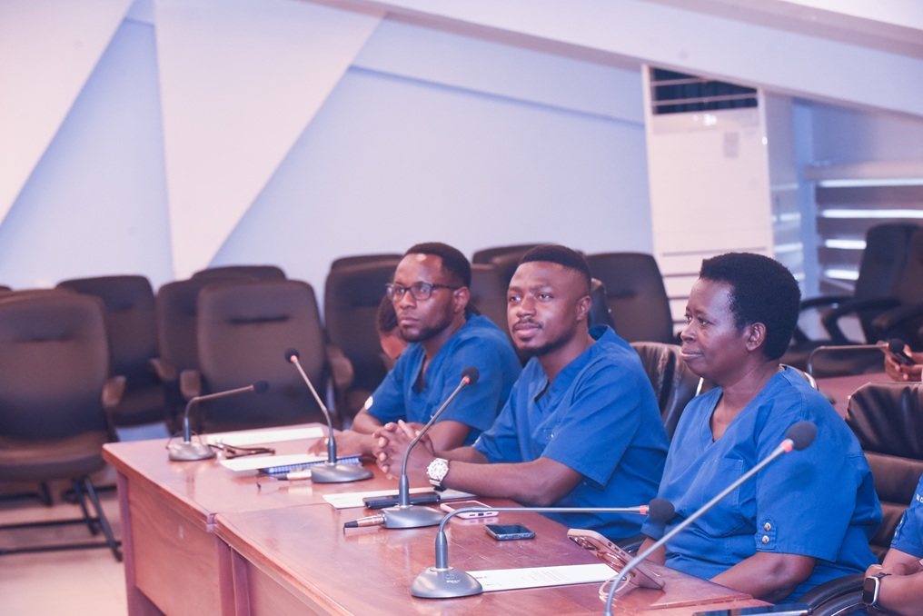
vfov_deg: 12.5
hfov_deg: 18.6
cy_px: 308
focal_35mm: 110
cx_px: 462
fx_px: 2821
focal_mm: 110
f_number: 8
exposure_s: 1/160
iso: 4000
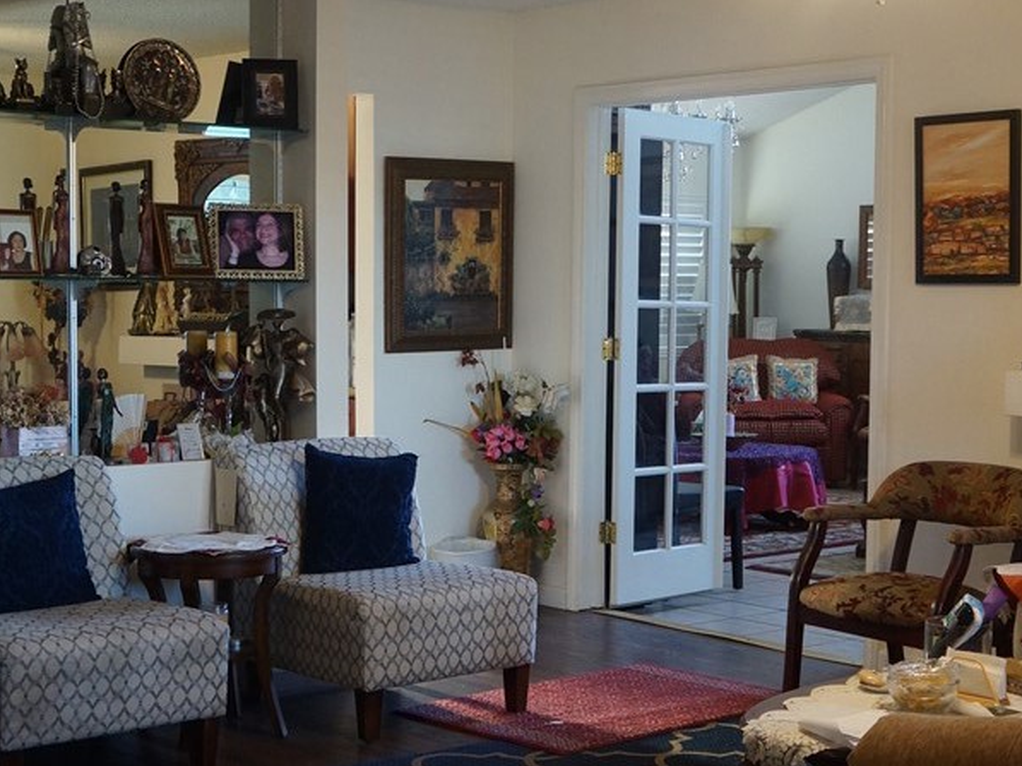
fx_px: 1859
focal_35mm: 63
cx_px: 505
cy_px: 409
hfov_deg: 30.7
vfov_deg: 23.3
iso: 1250
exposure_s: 1/60
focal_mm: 24
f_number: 4
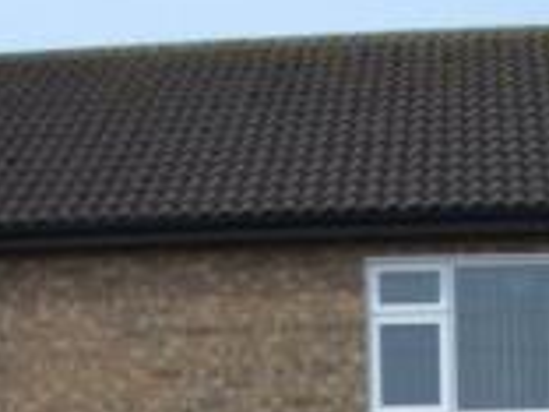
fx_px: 2078
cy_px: 688
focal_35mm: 131
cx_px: 171
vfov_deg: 10.7
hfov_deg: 15.0
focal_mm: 5.8
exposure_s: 1/640
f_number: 4.3
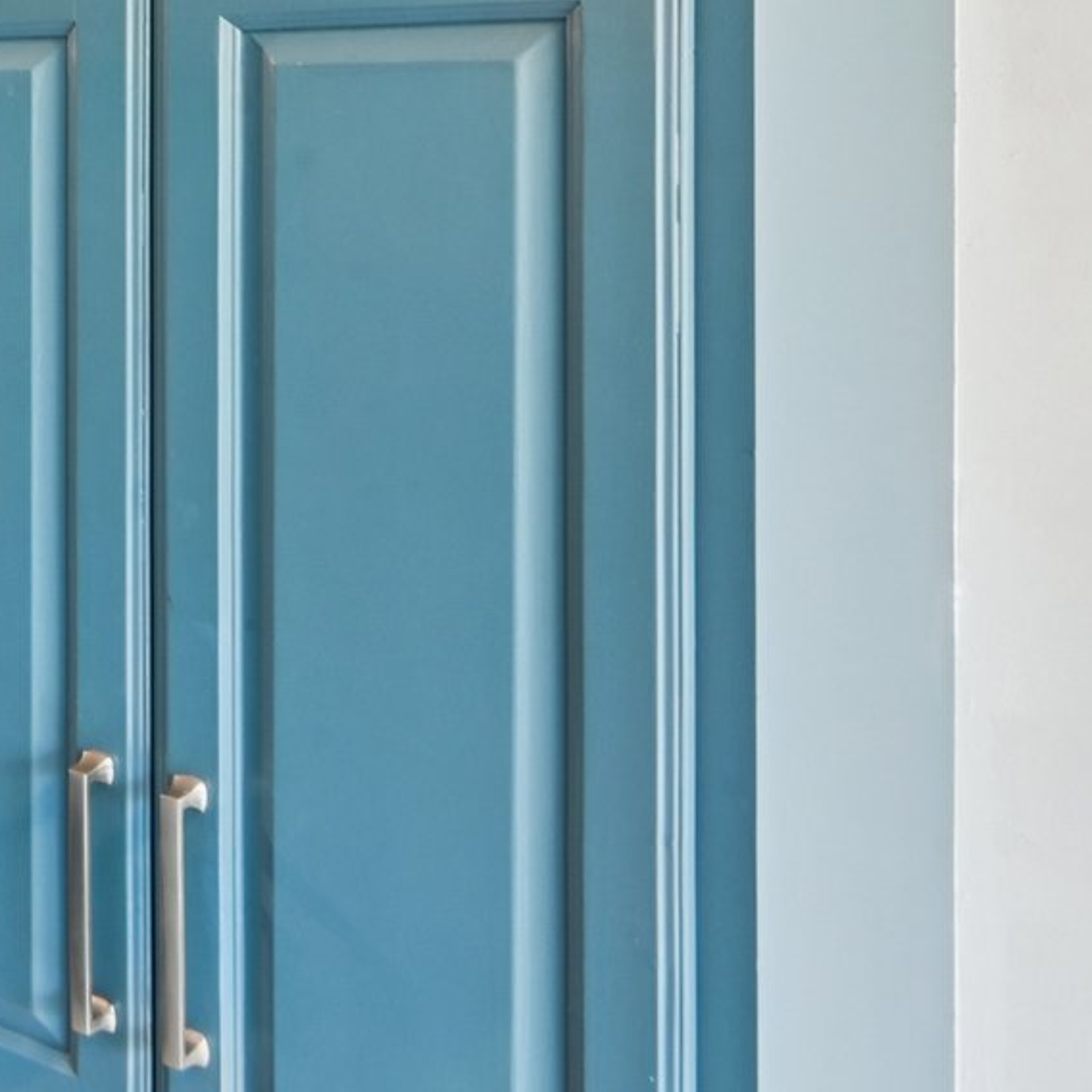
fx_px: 1749
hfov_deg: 24.2
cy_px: 186
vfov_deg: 33.5
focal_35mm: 49
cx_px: -675
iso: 400
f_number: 13
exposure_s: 1/2
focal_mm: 16
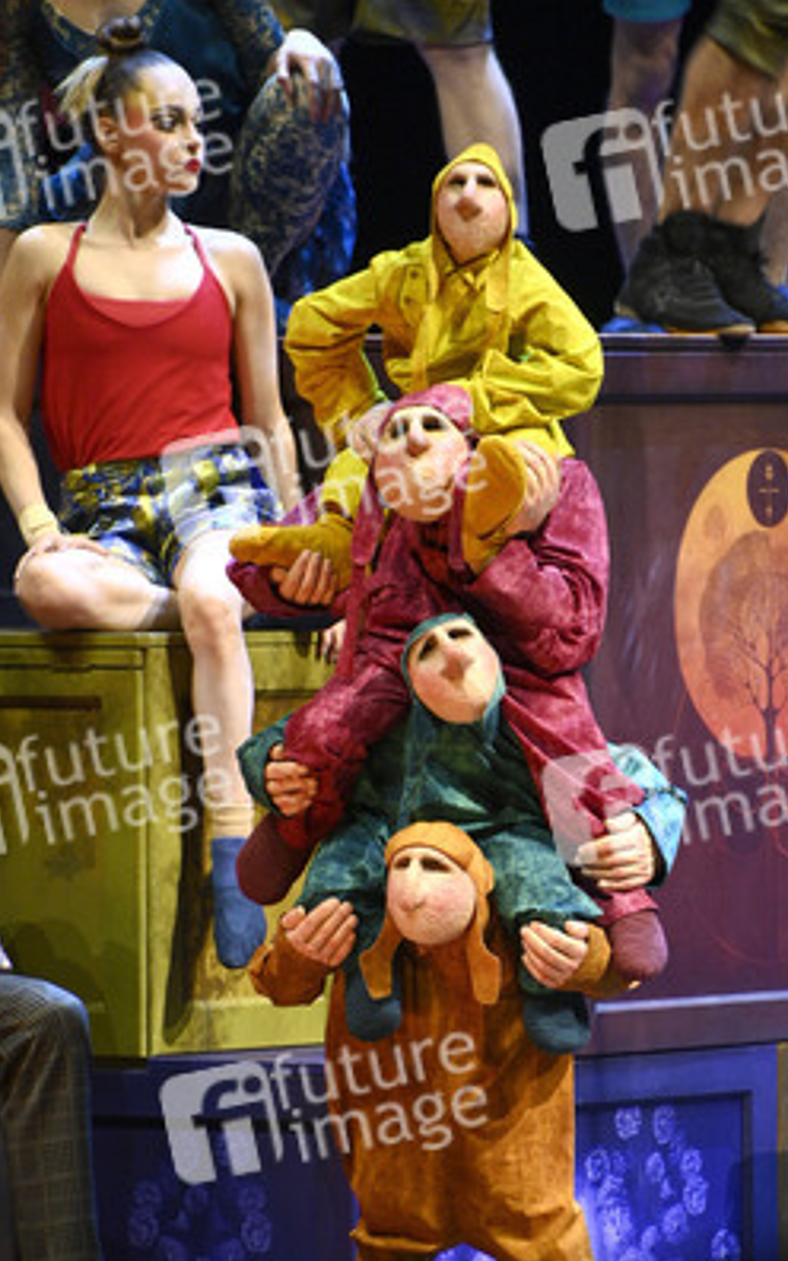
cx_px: 416
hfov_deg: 4.3
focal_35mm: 308
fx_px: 10587
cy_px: 632
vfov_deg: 6.8
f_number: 5.6
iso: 4000
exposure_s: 1/60
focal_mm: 300
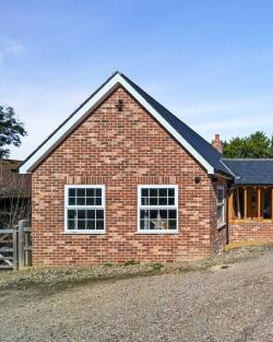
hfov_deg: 59.3
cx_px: 239
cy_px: 170
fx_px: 202
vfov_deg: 80.4
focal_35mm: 20
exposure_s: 1/1250
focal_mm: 14
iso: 500
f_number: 11
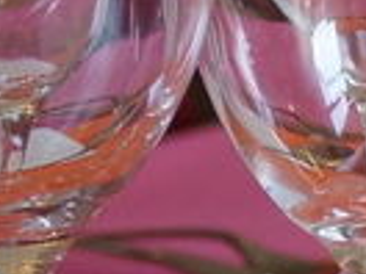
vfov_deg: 4.1
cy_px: 83
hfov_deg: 5.2
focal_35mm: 364
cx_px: 998
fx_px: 3849
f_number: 5
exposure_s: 1/160
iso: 640
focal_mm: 35
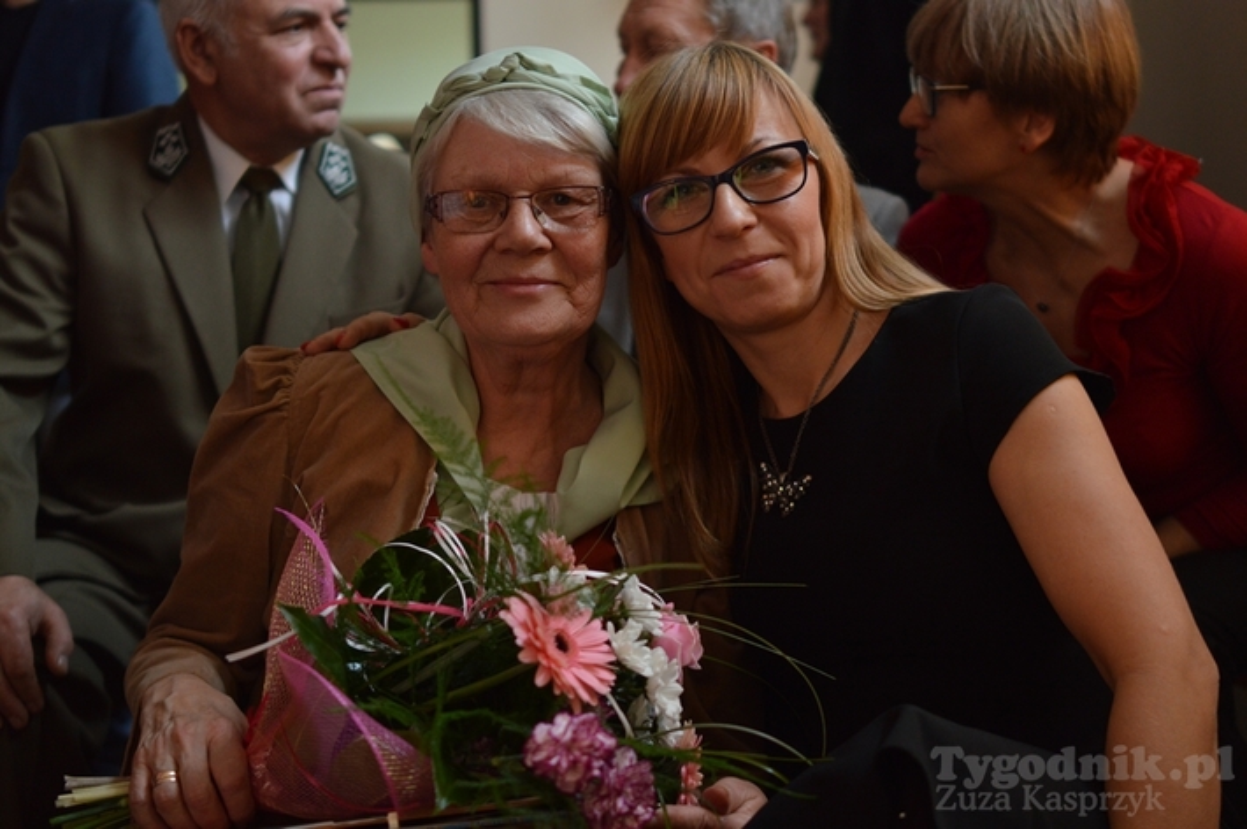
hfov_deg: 46.4
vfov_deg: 31.8
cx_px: 624
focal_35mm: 42
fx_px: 1453
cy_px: 414
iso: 400
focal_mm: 28
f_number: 2.2
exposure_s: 1/100
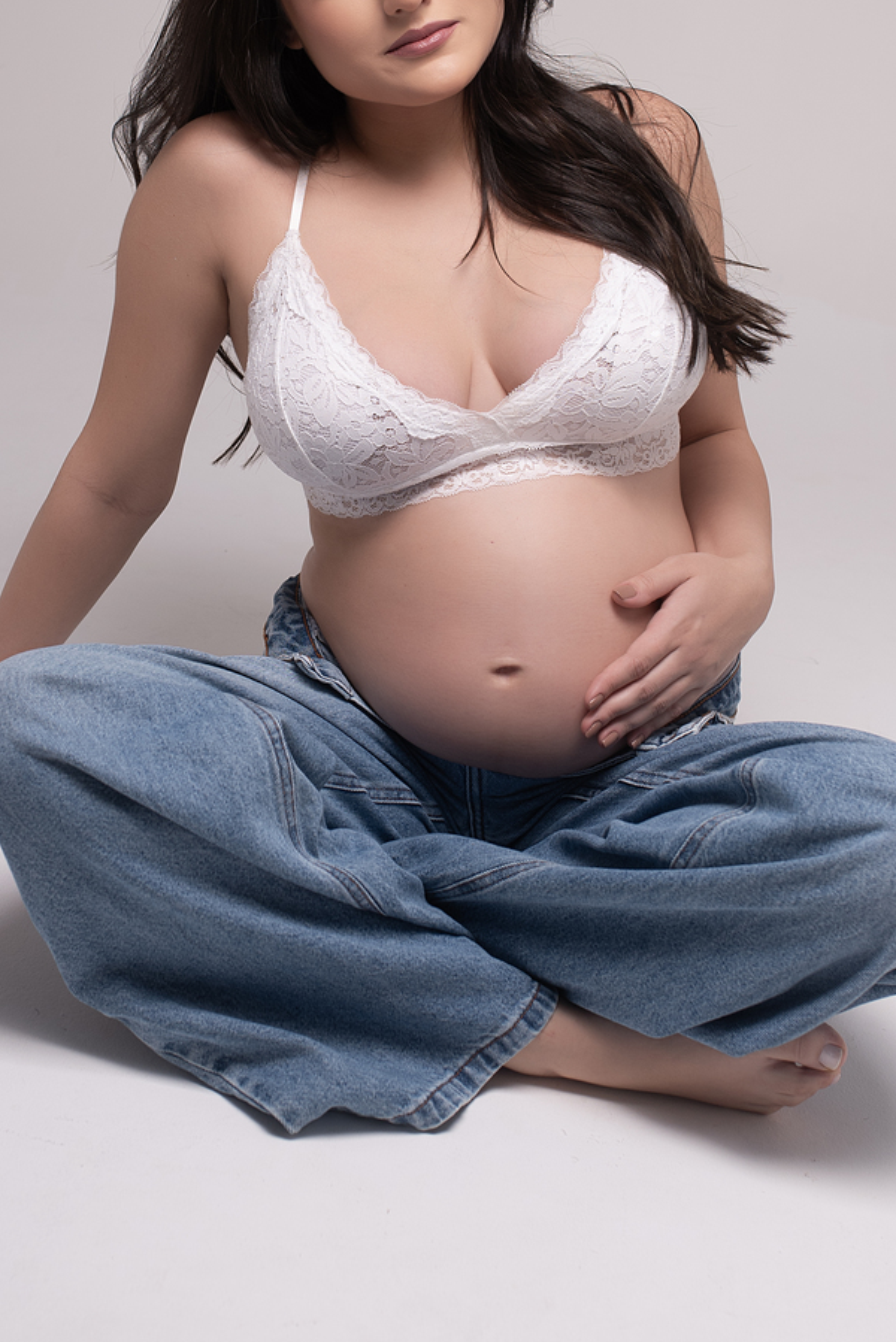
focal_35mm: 70
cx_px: 403
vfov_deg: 28.5
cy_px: 352
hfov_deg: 19.5
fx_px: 2611
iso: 100
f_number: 5
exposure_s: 1/160
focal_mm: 35
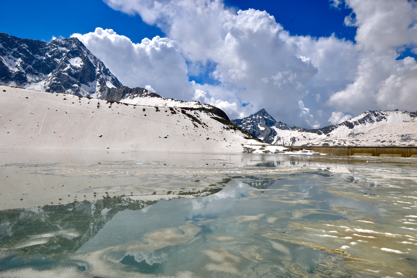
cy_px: 139
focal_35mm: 21
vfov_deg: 59.4
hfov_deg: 81.3
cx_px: 208
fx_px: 243
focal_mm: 14
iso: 100
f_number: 16
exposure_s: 1/80
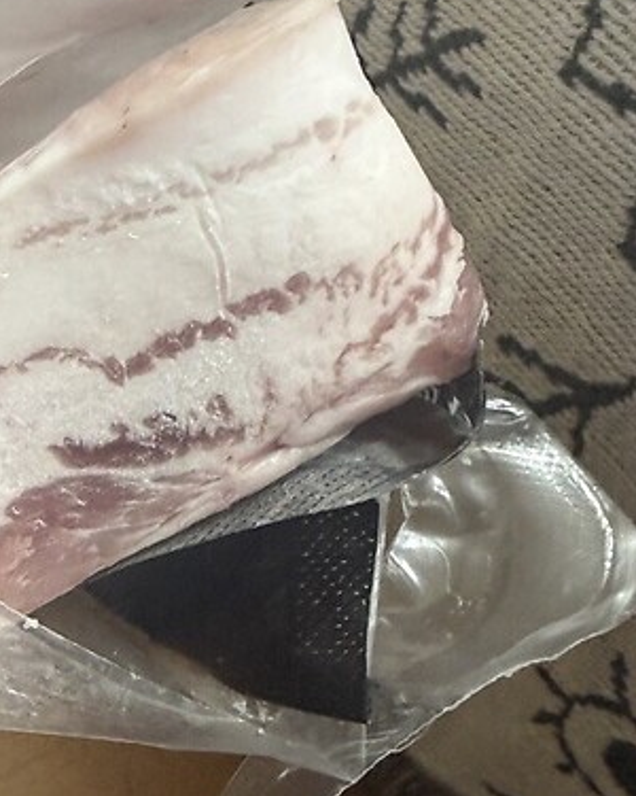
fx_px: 1294
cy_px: 563
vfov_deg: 33.7
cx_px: -51
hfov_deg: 25.7
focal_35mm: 55
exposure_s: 1/60
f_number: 2.2
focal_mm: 2.22
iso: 400
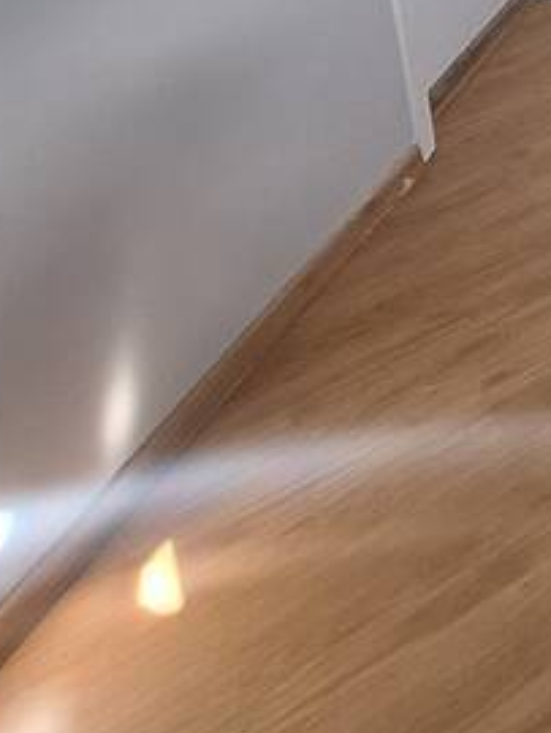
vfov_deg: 26.1
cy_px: -388
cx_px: 1015
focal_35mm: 52
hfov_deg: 19.8
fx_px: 1102
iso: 125
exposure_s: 1/40
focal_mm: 1.74
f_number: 2.2
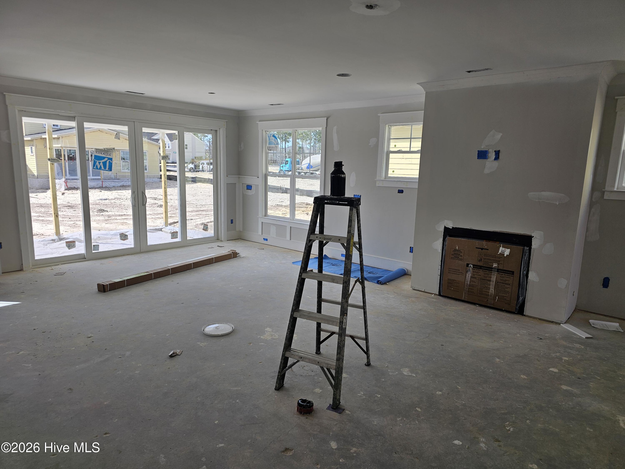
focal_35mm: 23
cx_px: 312
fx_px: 415
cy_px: 234
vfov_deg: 58.9
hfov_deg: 73.9
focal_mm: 6.3
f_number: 1.7
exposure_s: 1/153
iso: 10
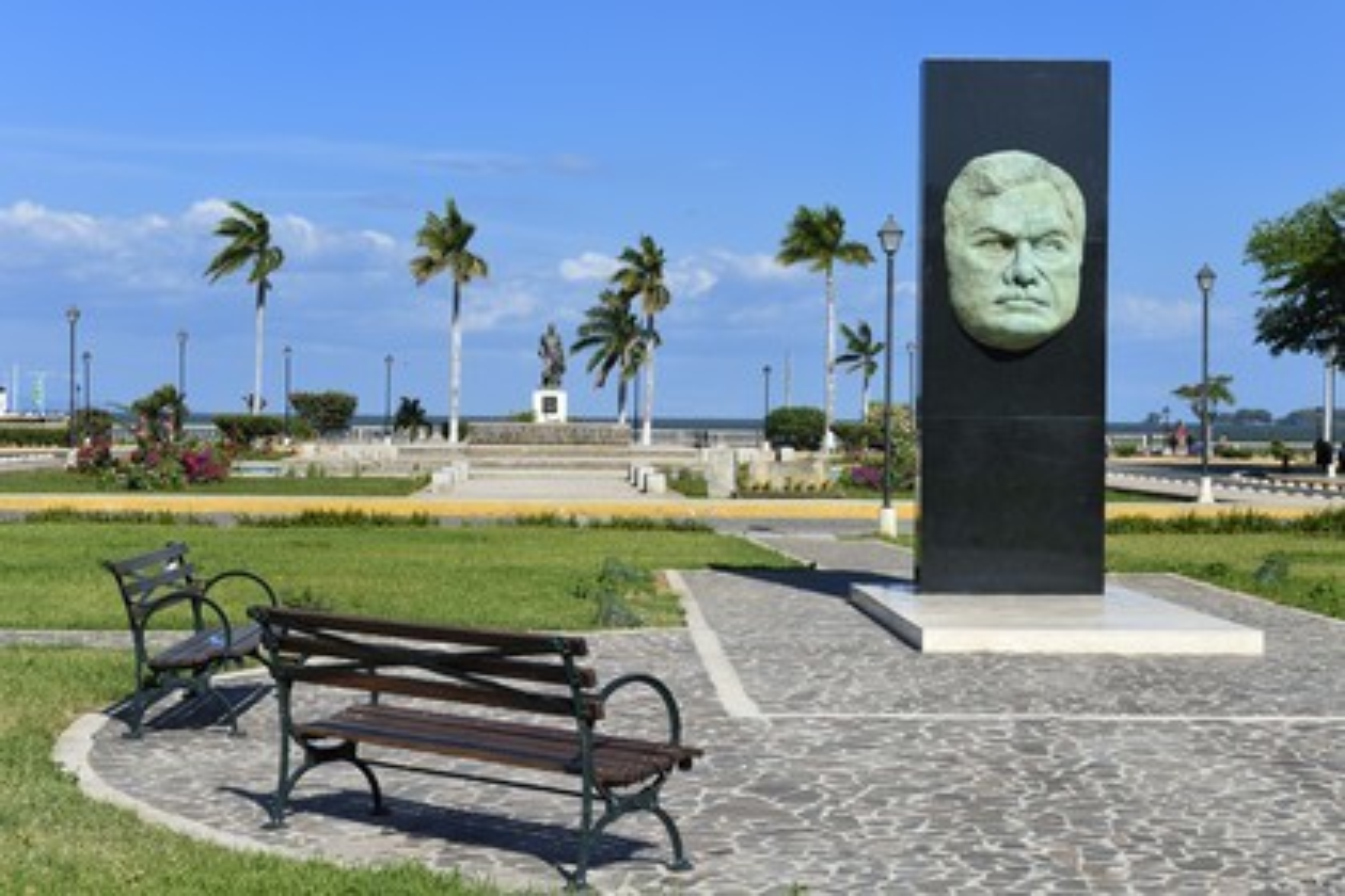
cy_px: 448
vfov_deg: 21.9
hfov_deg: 32.4
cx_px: 672
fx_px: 2316
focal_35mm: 62
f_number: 16
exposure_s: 1/200
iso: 200
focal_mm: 62
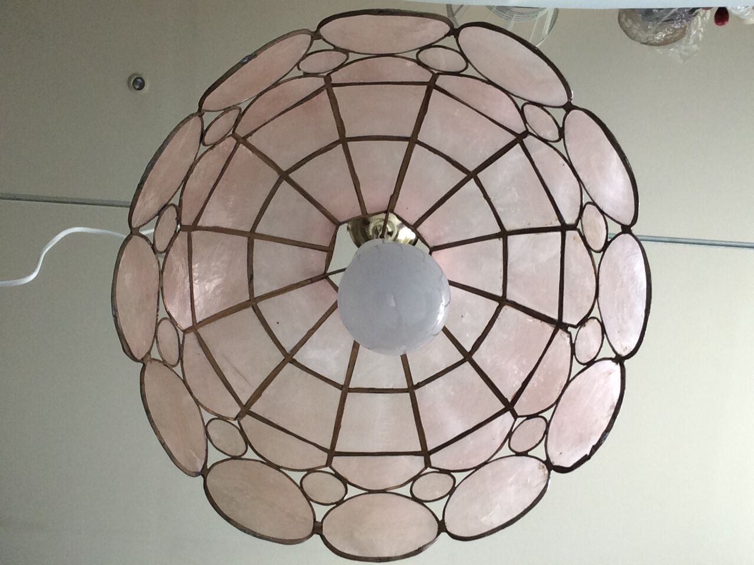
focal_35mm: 31
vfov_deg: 45.4
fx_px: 675
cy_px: 282
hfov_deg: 58.4
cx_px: 377
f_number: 2.4
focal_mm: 2.15
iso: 125
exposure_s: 1/33
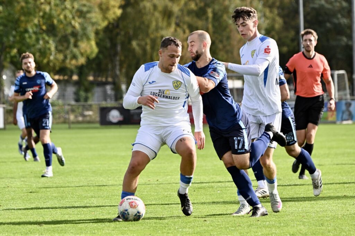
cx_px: 178
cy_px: 118
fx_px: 2267
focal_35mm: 230
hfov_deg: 9.0
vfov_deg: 6.0
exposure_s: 1/1600
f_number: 6.3
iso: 900
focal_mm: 230
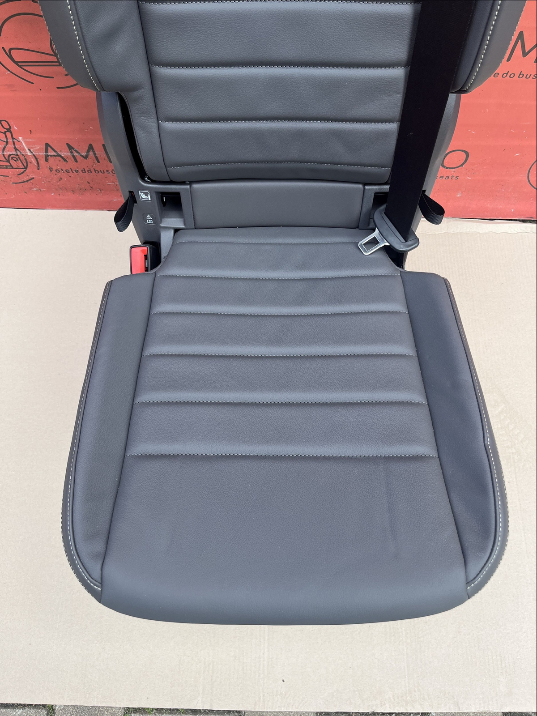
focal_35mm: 26
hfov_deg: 53.1
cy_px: 358
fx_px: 538
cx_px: 268
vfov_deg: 67.3
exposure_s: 1/261
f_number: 1.6
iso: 40
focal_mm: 5.1
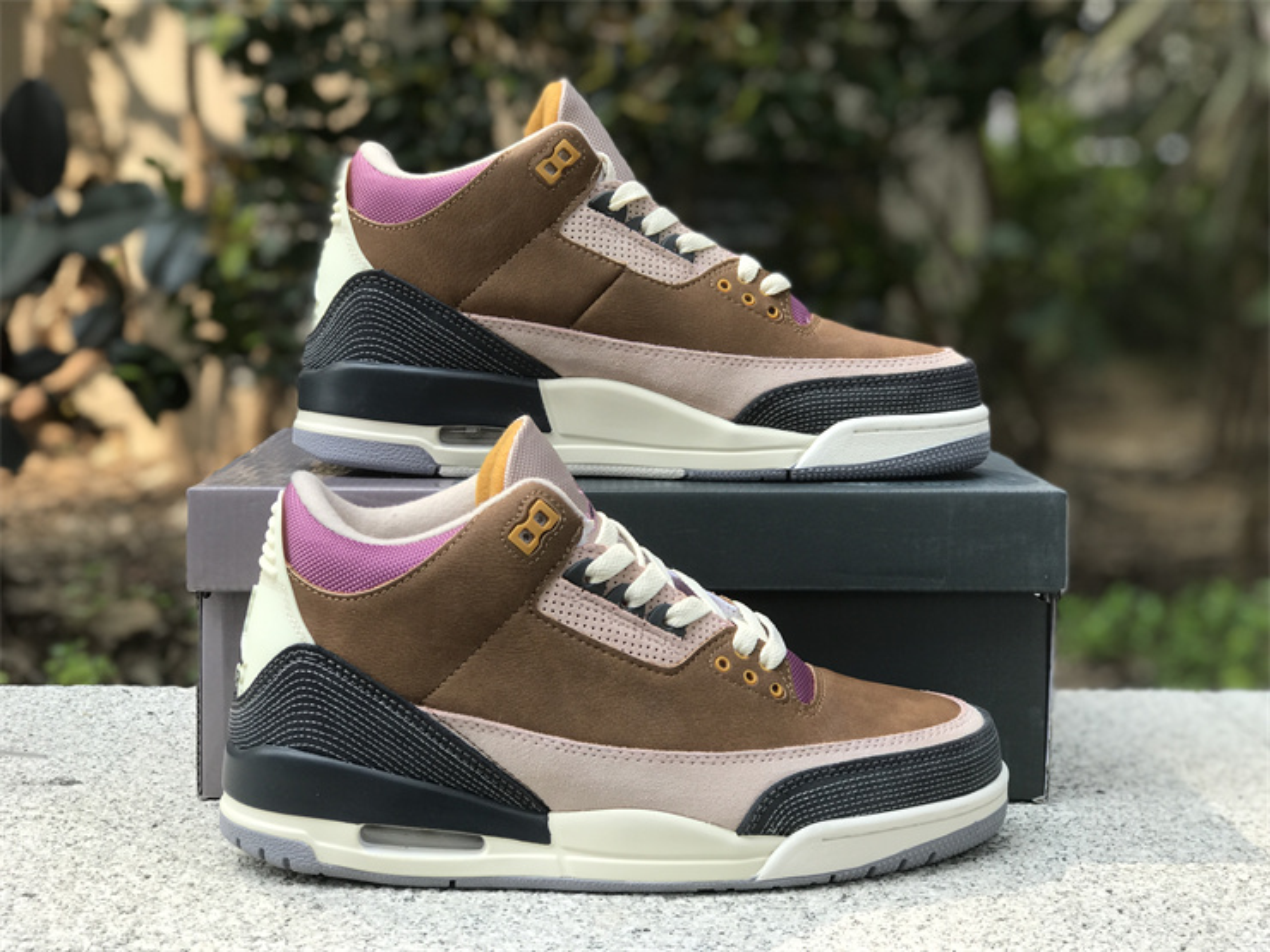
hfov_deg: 33.8
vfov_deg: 25.7
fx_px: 2091
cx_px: 635
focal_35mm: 57
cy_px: 476
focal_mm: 6.6
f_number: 2.8
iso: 20
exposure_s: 1/261
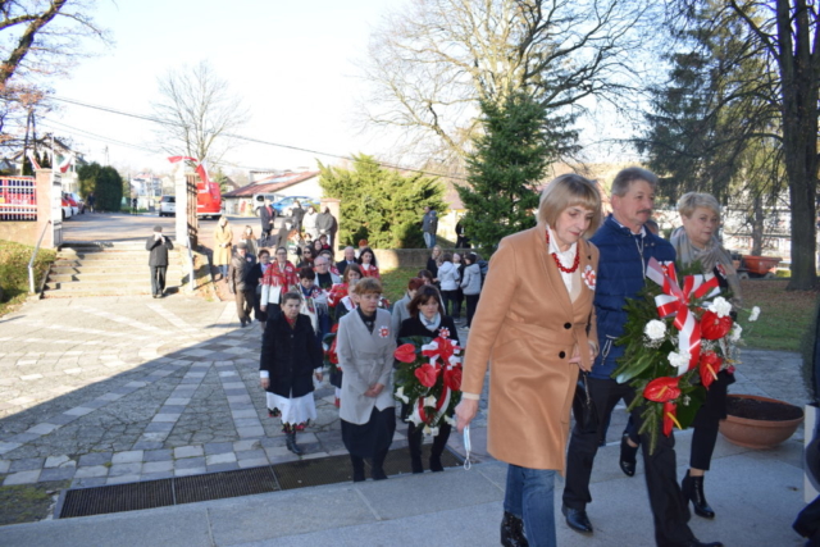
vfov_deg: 48.0
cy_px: 274
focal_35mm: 27
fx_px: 615
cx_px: 410
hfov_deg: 67.4
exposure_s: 1/125
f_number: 5.6
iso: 180
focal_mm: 18
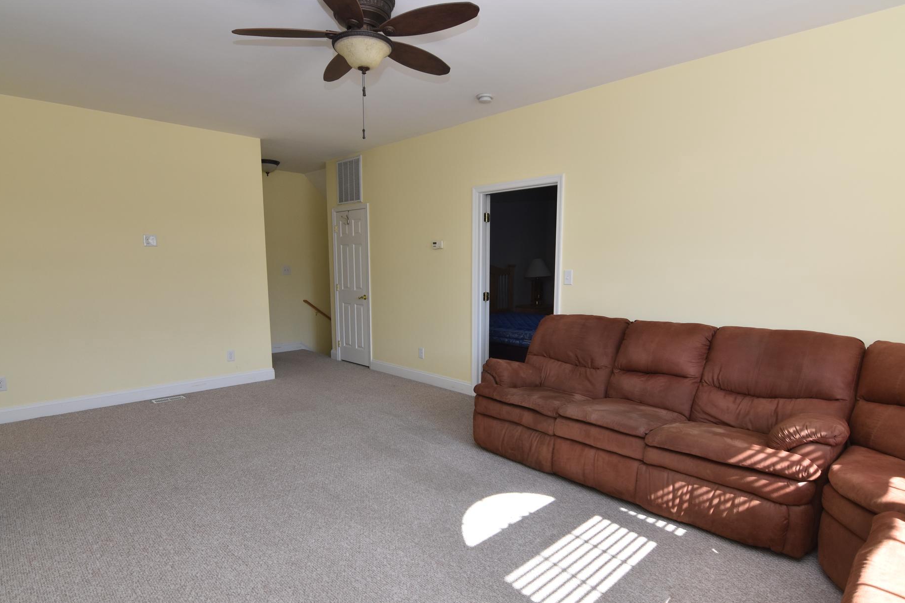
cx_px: 451
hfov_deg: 88.2
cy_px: 336
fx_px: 467
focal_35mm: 19
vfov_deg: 65.6
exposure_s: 1/125
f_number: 5.6
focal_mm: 11
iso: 400
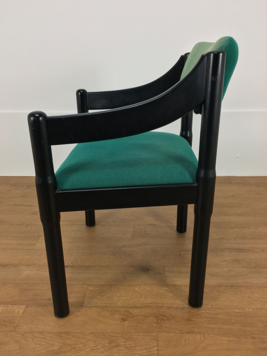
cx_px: 134
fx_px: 298
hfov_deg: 48.2
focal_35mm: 29
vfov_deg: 61.7
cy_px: 178
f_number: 2.2
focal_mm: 4.15
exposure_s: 1/33
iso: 50
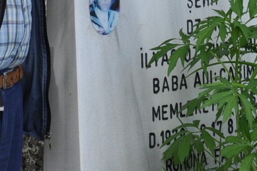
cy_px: -31
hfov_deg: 8.5
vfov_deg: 5.7
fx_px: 1719
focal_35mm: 241
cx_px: 88
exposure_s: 1/80
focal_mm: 40
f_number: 9
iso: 200
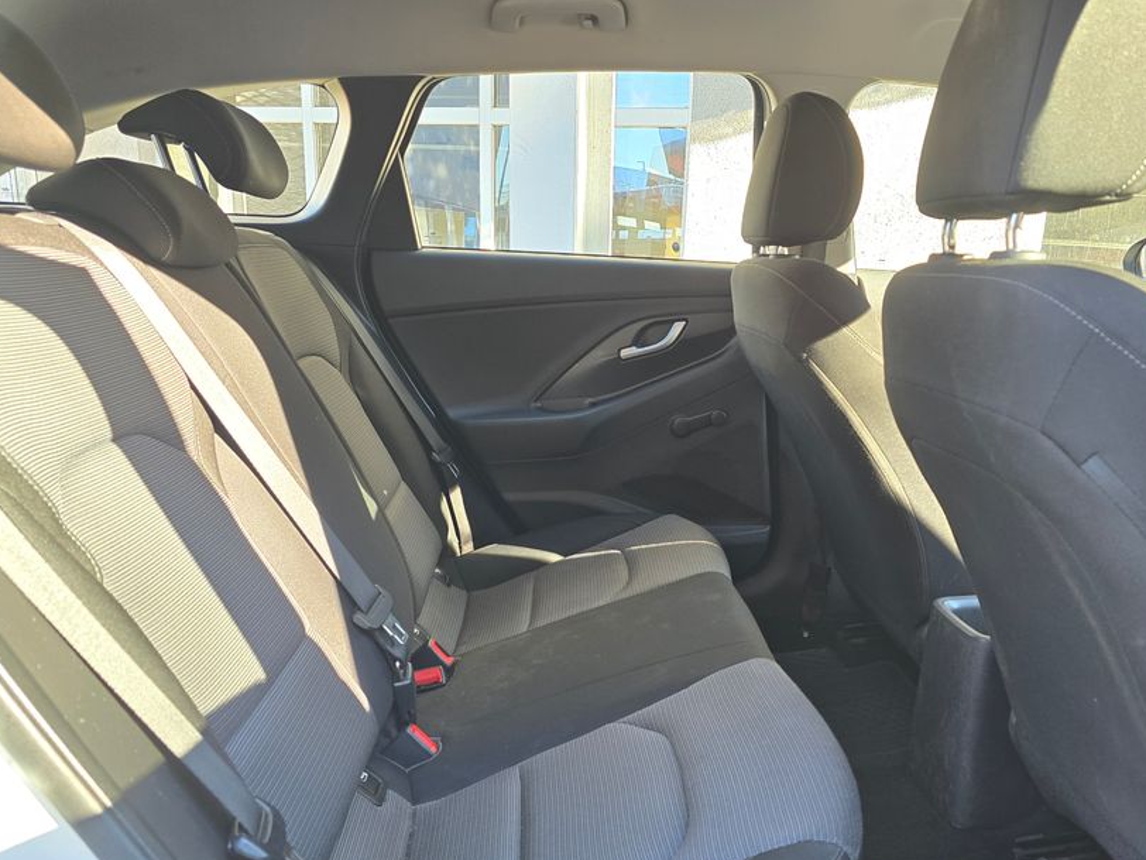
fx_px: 960
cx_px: 668
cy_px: 539
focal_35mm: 29
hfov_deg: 61.3
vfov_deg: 47.8
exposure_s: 1/100
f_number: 1.7
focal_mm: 6.3
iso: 125
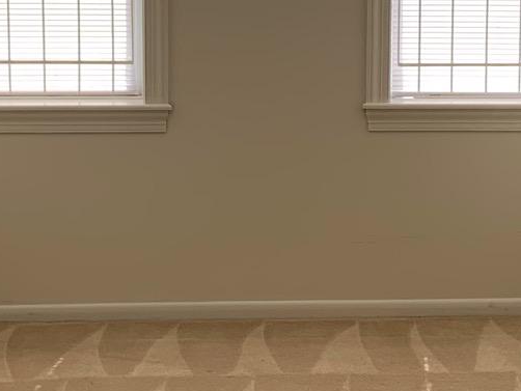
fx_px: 1596
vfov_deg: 13.9
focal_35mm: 106
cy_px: 116
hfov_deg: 18.5
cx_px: 293
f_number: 1.8
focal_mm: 4.25
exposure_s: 1/122
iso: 32
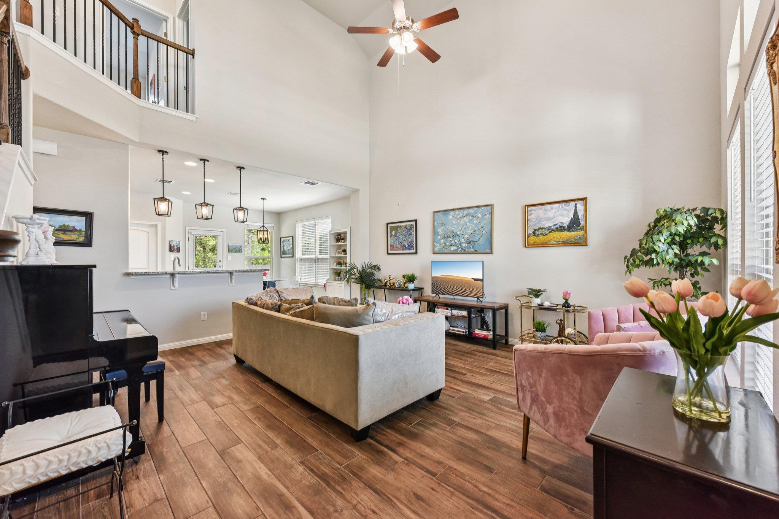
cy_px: 260
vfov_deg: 81.2
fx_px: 303
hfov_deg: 104.3
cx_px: 390
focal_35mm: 14
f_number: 8
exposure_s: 1/15
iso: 450
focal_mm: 14
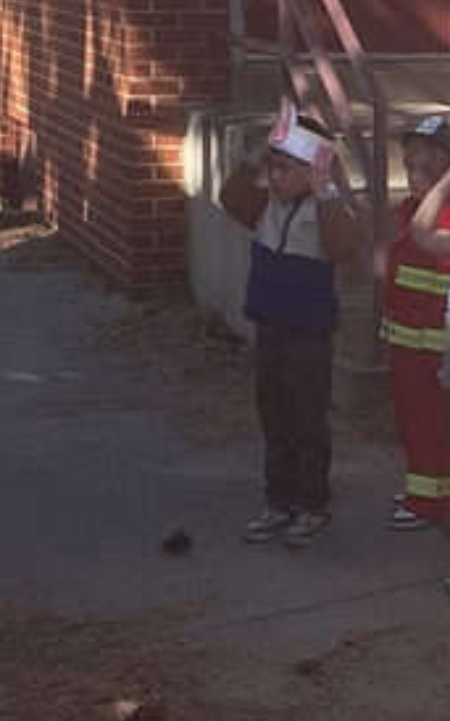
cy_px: 200
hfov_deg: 11.0
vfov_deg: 18.0
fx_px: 2259
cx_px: 647
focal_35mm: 115
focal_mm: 3
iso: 16
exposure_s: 1/1015
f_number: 1.8
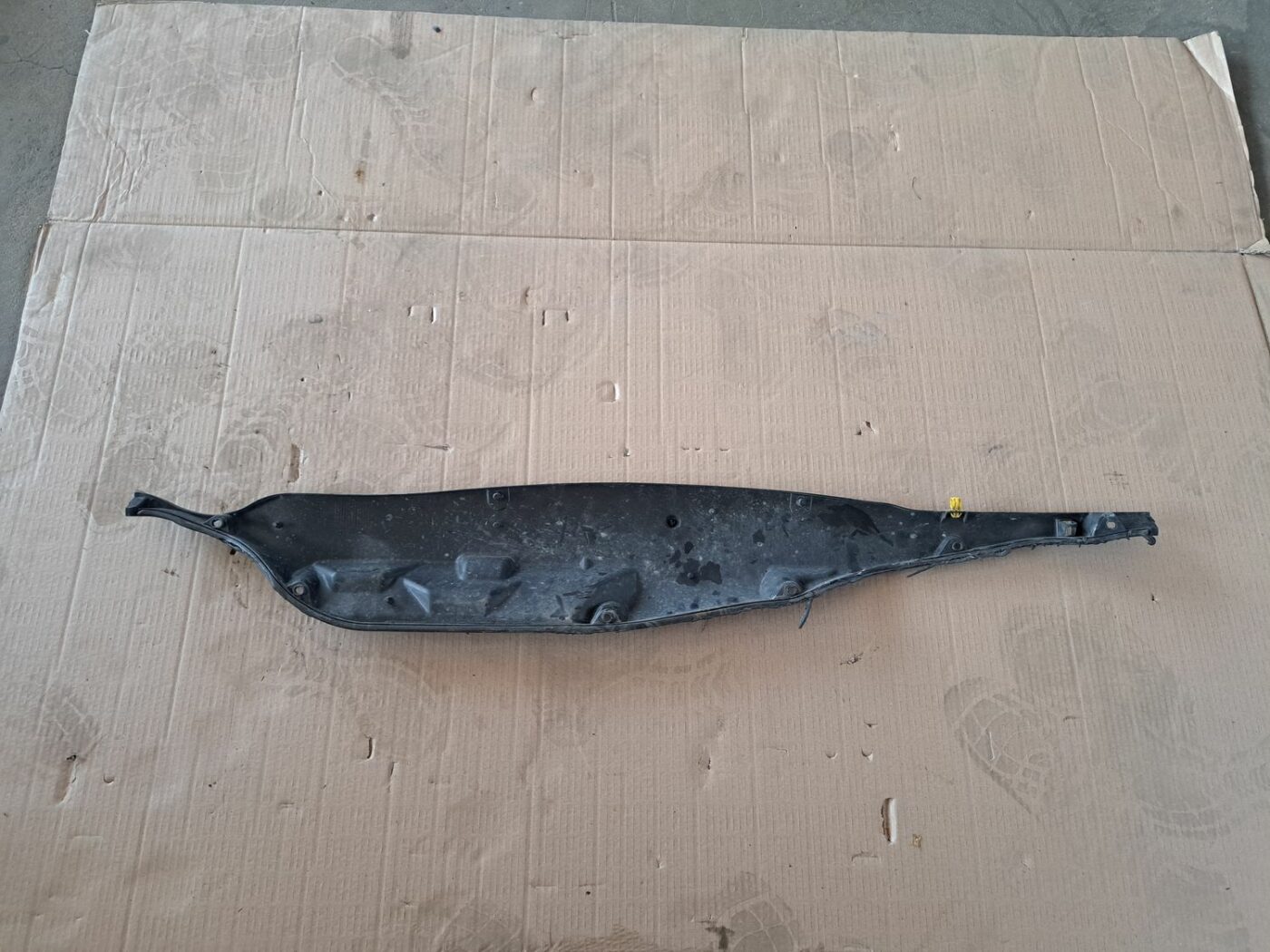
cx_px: 635
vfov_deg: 56.8
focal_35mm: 24
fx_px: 881
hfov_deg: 71.6
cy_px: 476
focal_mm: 5.23
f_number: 1.8
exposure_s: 1/60
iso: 250
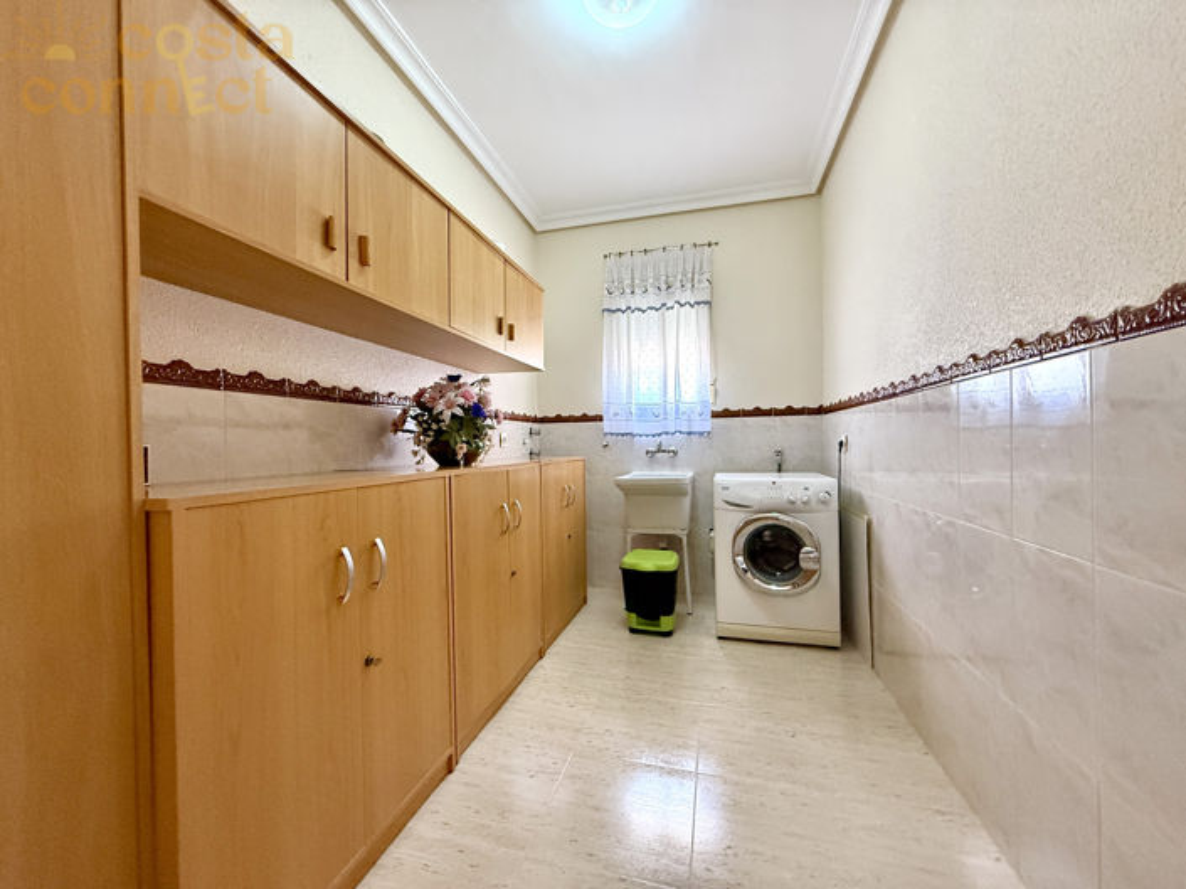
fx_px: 479
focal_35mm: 14
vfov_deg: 85.6
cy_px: 444
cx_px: 593
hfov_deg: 102.1
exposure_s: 1/100
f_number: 2.2
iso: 640
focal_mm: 2.22
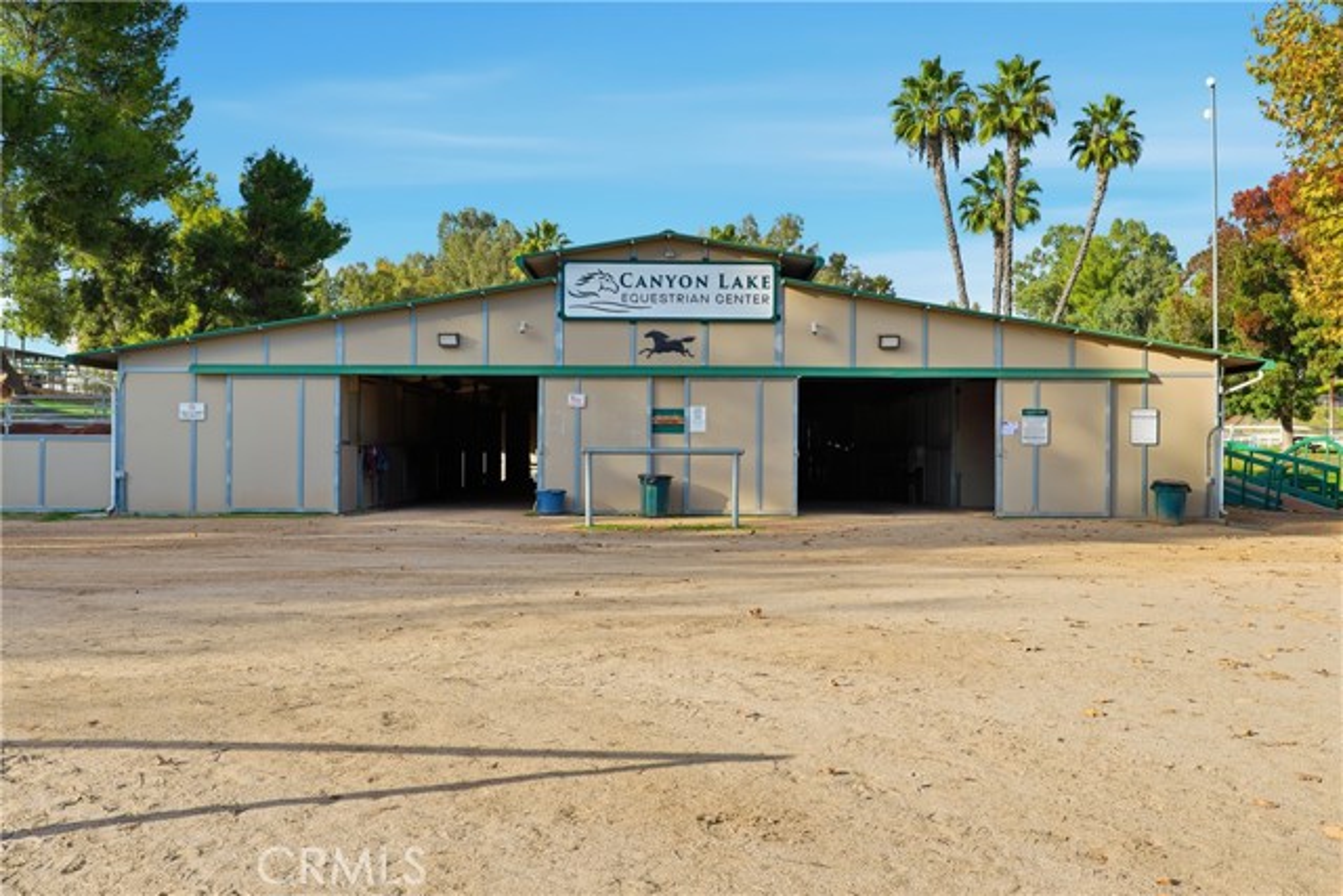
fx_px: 1306
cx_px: 672
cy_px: 448
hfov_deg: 54.4
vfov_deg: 37.9
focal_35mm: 35
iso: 320
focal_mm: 35
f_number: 8
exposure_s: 1/2500
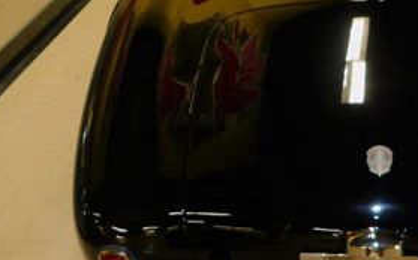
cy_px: 108
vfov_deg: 23.1
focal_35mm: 56
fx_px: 638
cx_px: 393
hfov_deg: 33.9
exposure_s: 1/30
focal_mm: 4
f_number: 3
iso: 200
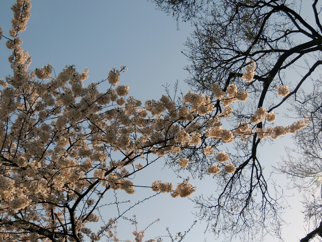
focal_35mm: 50
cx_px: 161
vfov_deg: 29.1
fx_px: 465
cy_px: 121
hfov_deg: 38.2
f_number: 3.6
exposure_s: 1/1000
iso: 100
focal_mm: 8.9
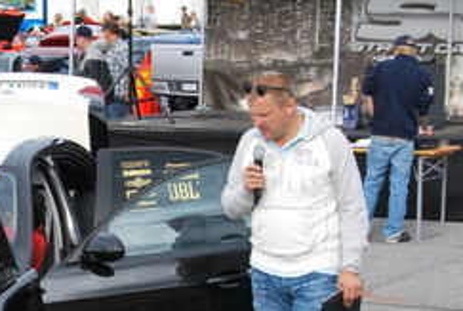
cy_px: 238
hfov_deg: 14.2
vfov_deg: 9.7
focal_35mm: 142
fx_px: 1830
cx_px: 8
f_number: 7.1
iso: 100
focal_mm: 36
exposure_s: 1/200
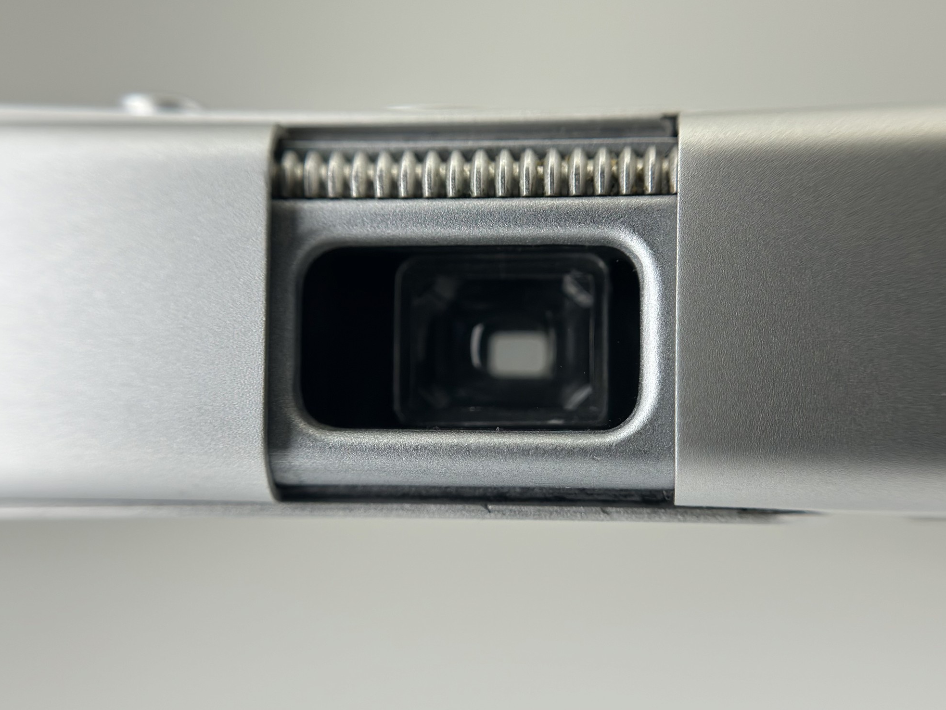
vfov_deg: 29.1
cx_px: 464
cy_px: 369
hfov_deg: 38.2
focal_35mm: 50
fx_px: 1367
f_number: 1.78
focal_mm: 6.86
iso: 80
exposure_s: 1/1339
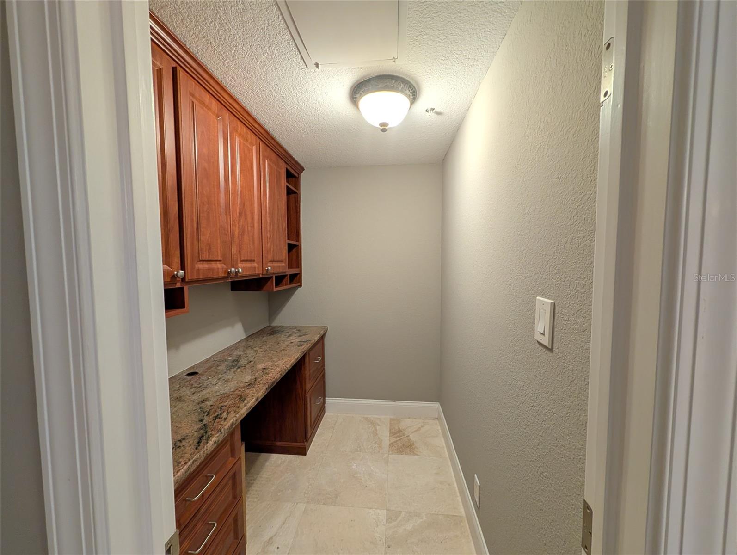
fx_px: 256
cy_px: 278
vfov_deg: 94.6
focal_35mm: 12
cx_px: 368
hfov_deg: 110.5
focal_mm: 2.02
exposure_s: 1/30
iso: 66
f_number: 1.7
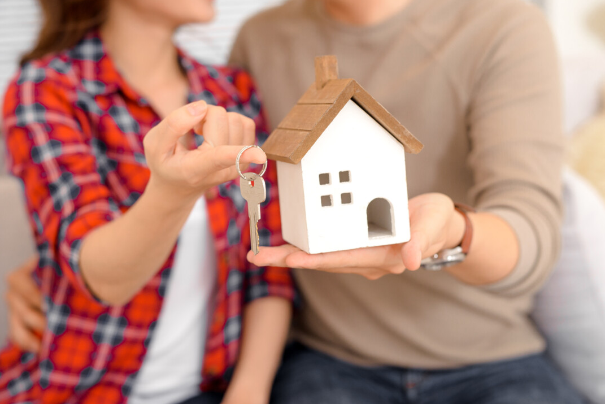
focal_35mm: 56
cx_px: 293
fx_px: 941
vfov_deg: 24.2
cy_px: 179
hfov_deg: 35.6
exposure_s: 1/125
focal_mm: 50
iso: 400
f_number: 3.5
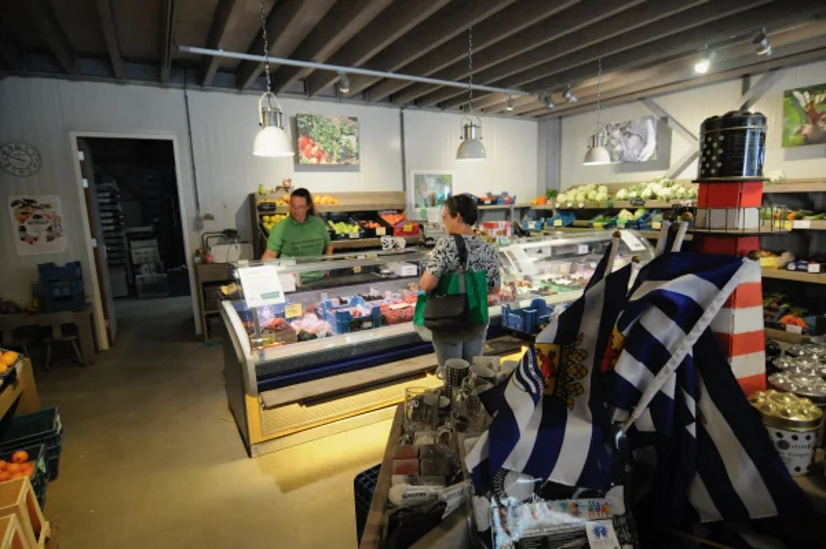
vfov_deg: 67.3
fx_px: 413
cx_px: 413
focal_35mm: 18
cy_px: 274
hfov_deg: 90.0
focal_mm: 12
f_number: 4
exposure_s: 1/60
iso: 800
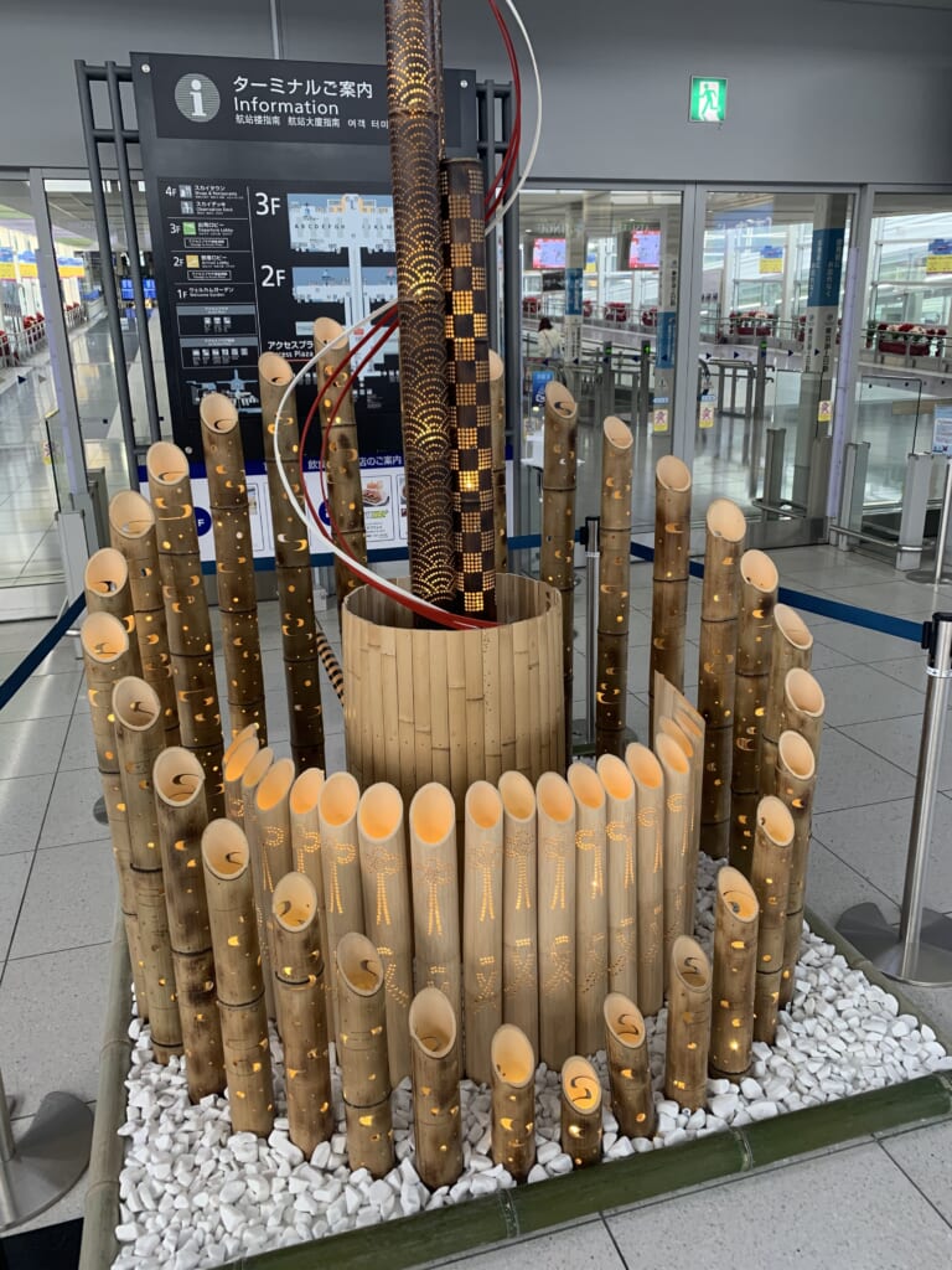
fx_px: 953
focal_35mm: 26
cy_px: 635
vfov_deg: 67.3
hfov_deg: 53.1
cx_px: 476
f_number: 1.8
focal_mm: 4.25
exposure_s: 1/88
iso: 100
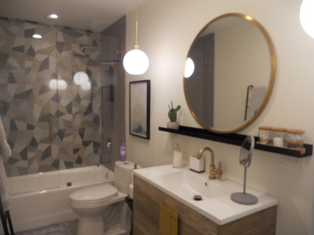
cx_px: 157
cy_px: 118
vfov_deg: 51.4
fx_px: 245
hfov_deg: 65.3
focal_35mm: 27
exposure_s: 1/30
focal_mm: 4.9
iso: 125
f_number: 3.2
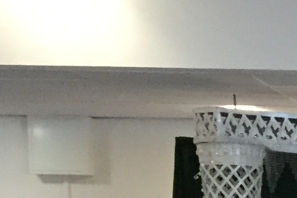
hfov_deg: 11.0
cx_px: 636
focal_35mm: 167
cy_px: 434
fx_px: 1377
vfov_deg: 7.8
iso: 250
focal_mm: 4.15
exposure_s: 1/30
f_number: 2.2
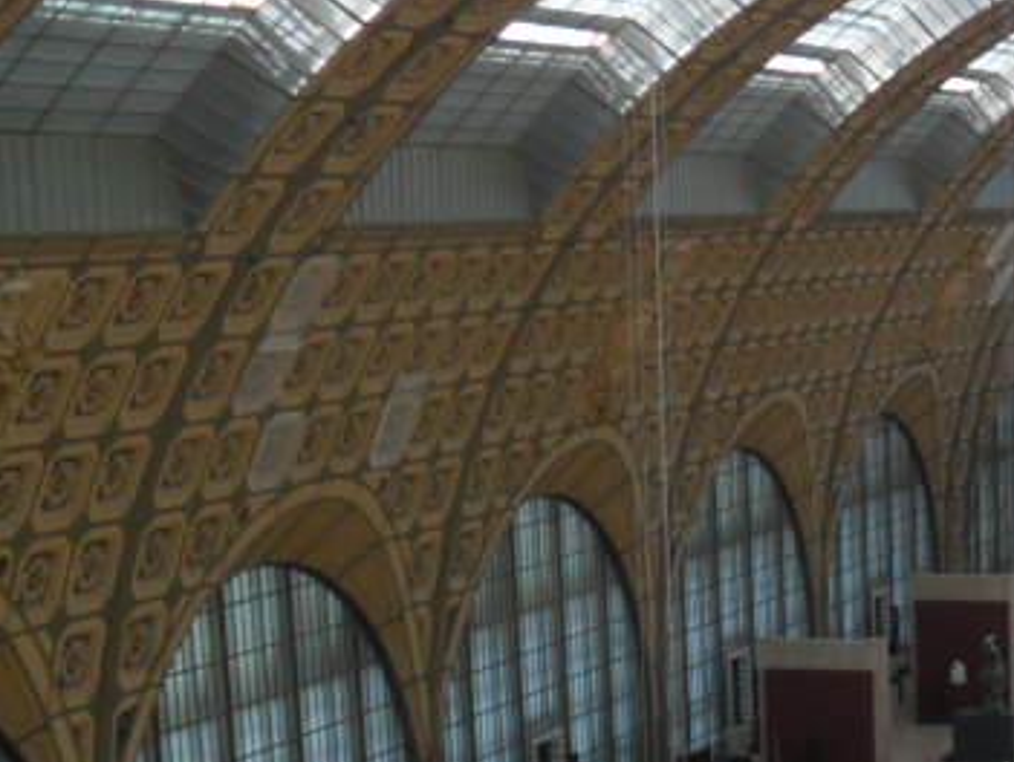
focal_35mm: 102
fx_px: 2991
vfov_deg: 14.1
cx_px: 1291
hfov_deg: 18.1
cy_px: 901
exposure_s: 1/60
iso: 80
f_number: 3
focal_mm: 6.3
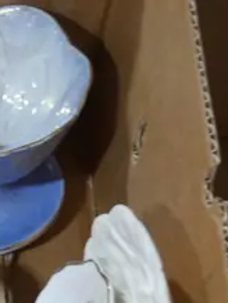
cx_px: -295
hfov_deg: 9.0
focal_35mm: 150
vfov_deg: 12.6
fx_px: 1315
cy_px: 439
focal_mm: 16
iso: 500
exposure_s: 1/60
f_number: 3.6
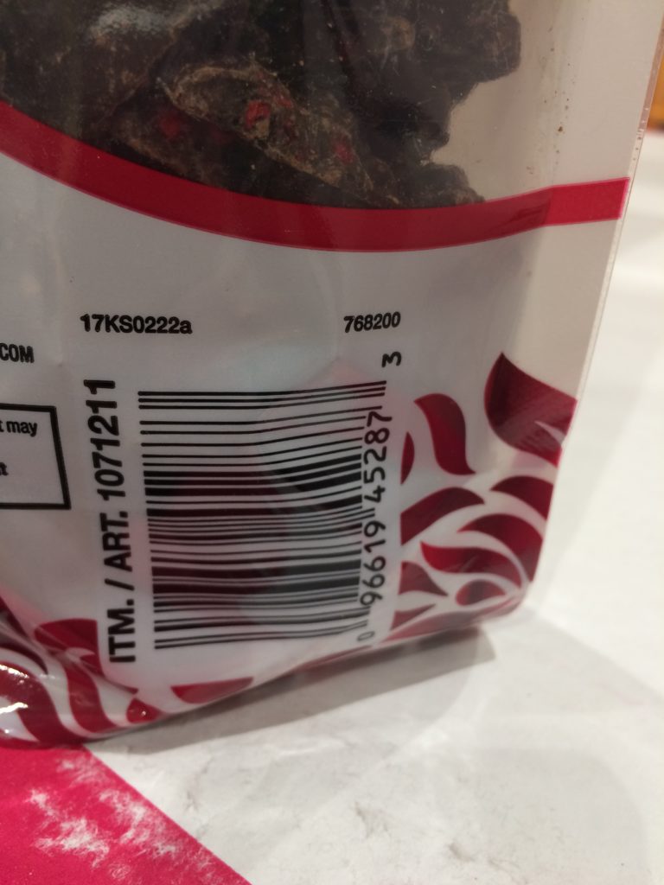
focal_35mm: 29
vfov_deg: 61.7
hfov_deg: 48.2
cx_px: 332
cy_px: 442
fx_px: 742
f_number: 2.2
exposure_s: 1/30
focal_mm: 4.15
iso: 64
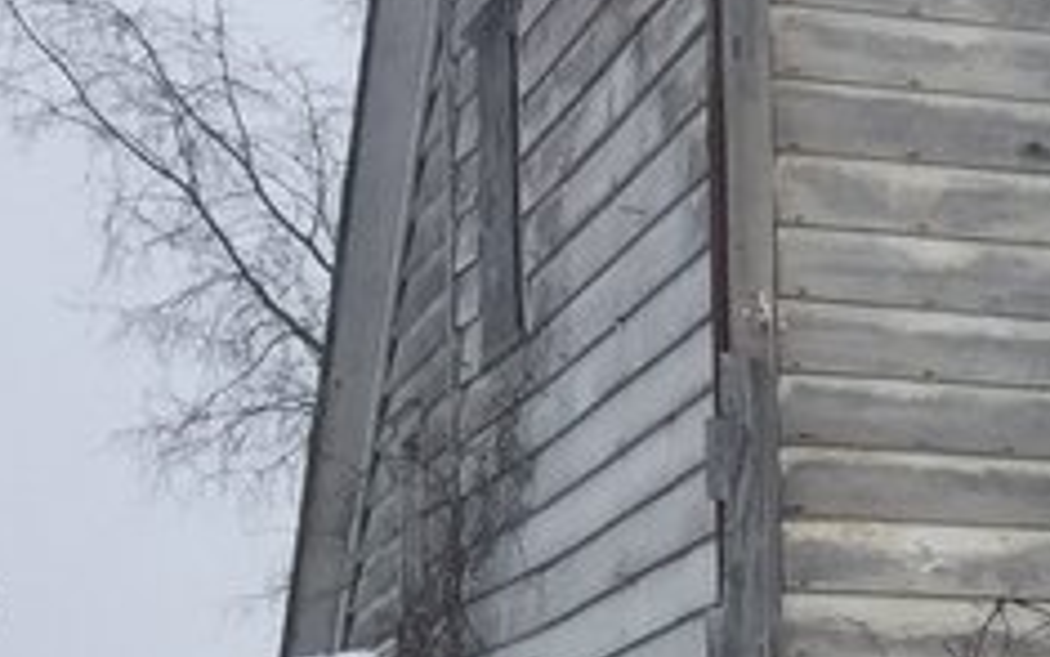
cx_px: 2337
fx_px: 4494
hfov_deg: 11.5
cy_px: 1010
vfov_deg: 8.2
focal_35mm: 157
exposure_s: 1/1412
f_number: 2.2
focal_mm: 4.15
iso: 32
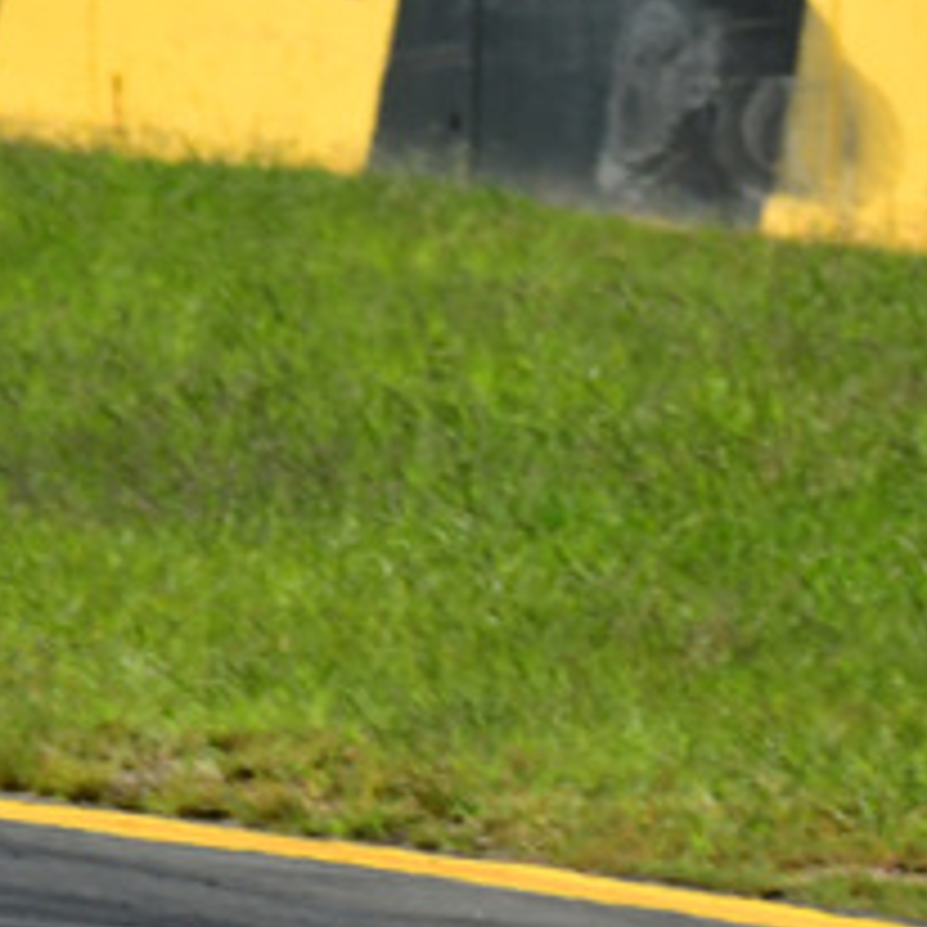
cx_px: 1778
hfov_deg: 0.8
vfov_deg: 0.8
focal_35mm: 2184
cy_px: 918
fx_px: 66170
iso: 500
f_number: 13
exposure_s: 1/640
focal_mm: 440
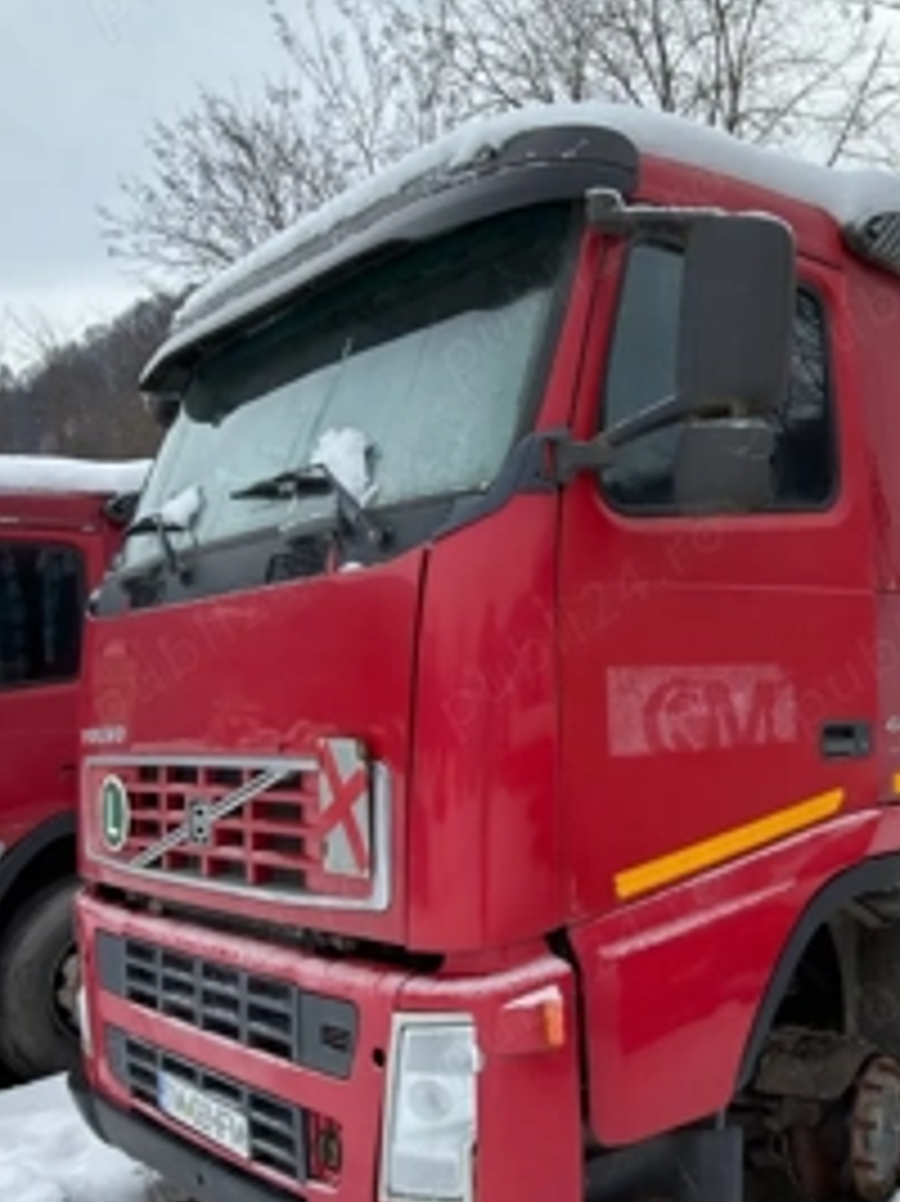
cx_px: 670
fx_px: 1145
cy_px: 675
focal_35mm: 33
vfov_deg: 55.2
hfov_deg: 41.7
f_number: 2.2
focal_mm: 2.22
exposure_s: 1/204
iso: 20
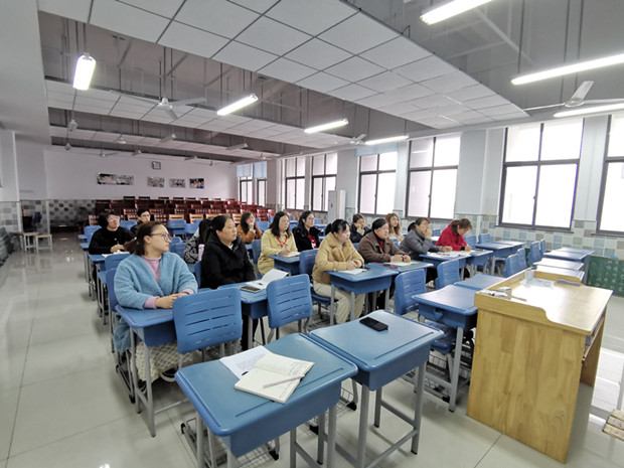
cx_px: 312
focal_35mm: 17
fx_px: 306
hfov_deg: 91.0
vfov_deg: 74.7
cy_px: 234
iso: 400
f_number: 2.2
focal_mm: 2.26
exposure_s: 1/100
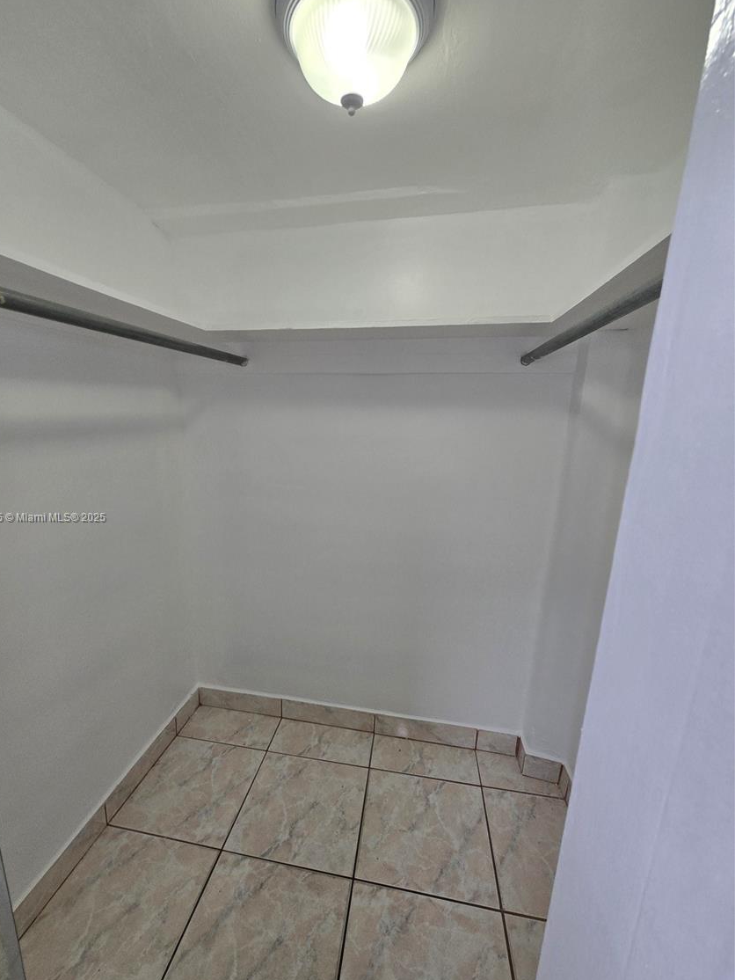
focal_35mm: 14
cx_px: 340
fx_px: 396
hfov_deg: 85.6
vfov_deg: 101.9
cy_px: 518
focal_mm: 2.2
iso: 50
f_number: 2.2
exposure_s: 1/125
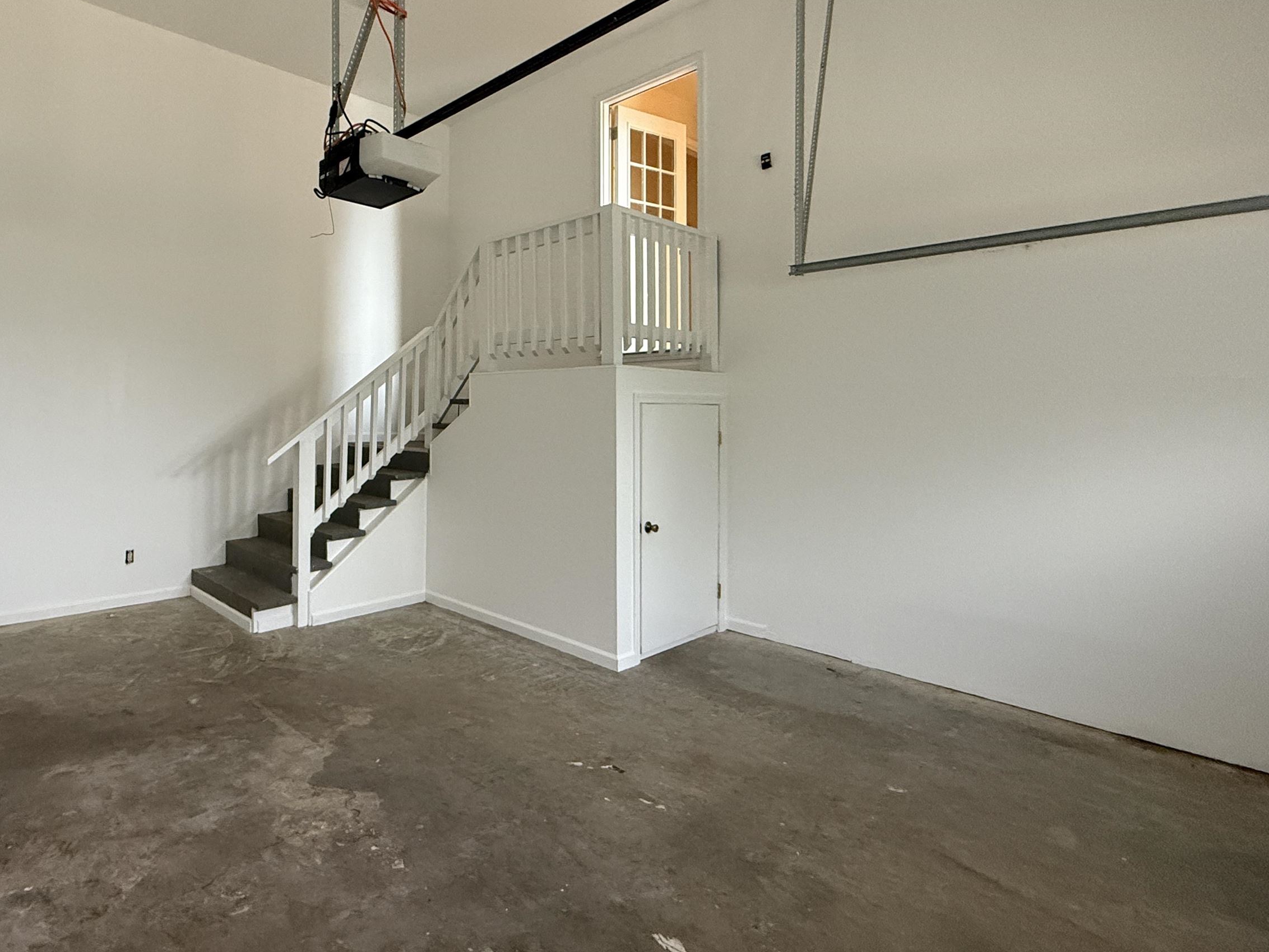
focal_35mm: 19
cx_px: 412
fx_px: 697
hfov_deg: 81.5
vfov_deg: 68.2
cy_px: 399
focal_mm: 2.22
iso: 500
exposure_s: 1/60
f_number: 2.2
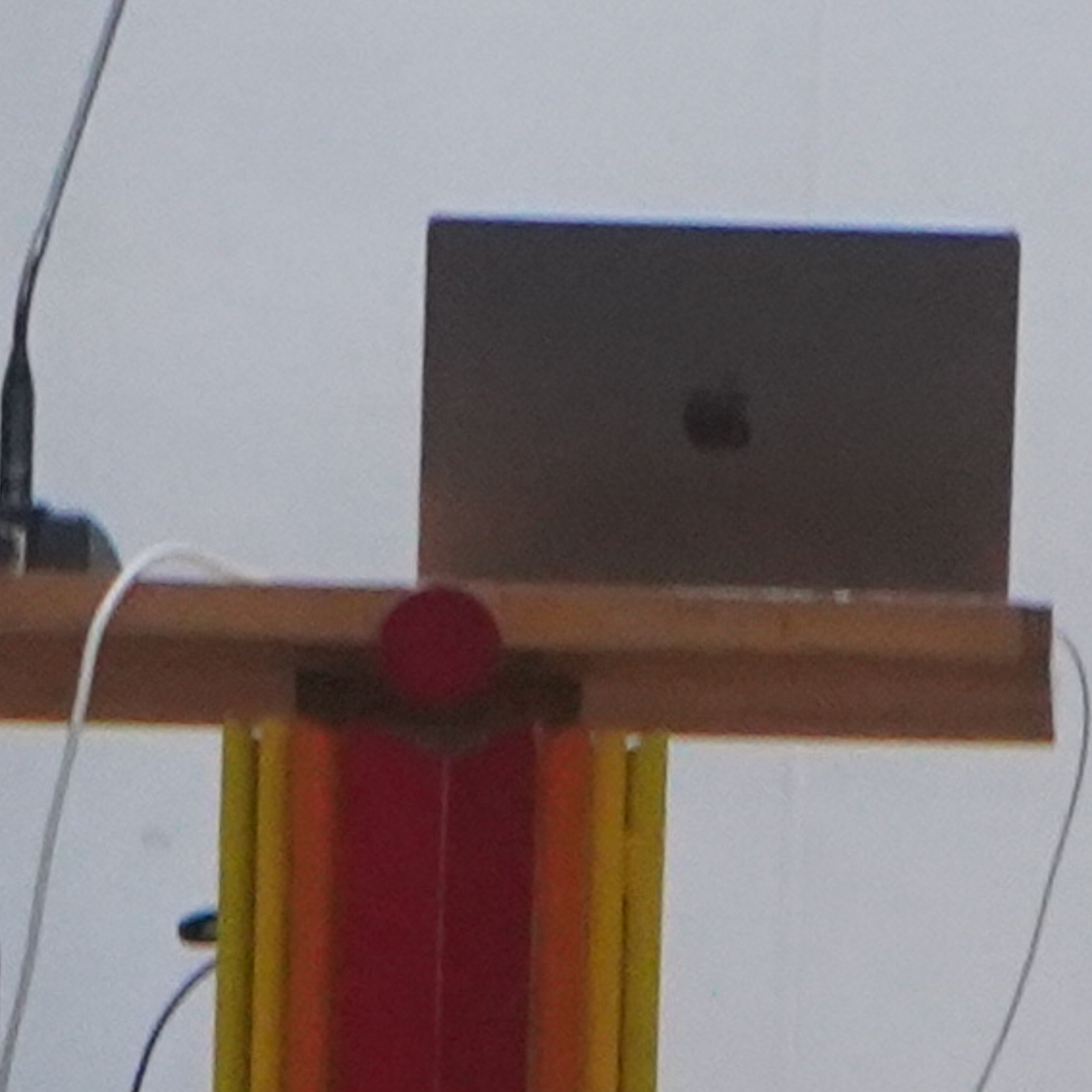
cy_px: 1285
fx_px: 22449
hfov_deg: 2.8
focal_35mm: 629
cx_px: 770
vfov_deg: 2.8
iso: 5000
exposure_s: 1/160
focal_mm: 70
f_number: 5.6
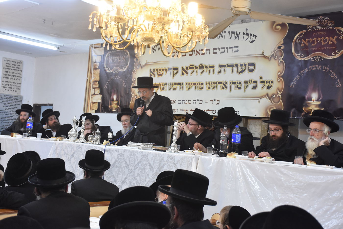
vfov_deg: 26.5
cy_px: 114
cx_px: 172
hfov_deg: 38.9
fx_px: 486
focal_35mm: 51
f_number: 5.6
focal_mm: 34
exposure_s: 1/125
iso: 2000
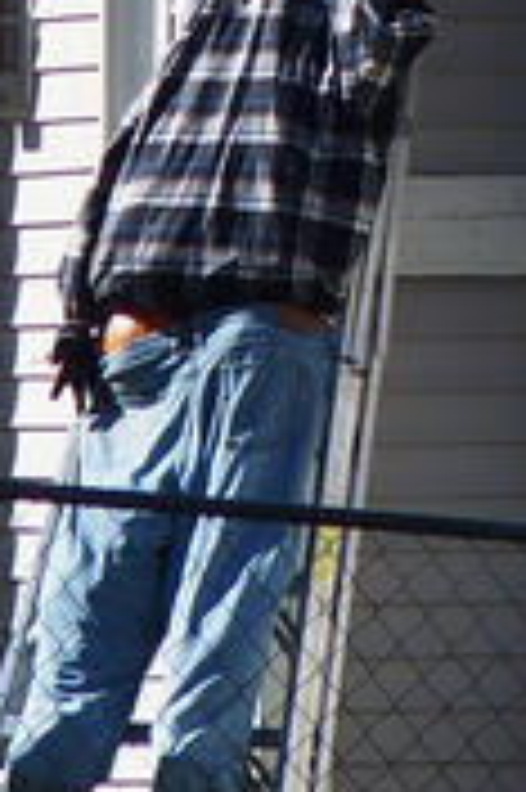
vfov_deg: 2.4
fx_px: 18686
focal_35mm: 851
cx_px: 207
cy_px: 238
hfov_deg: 1.6
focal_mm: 64.3
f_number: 3.5
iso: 100
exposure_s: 1/800
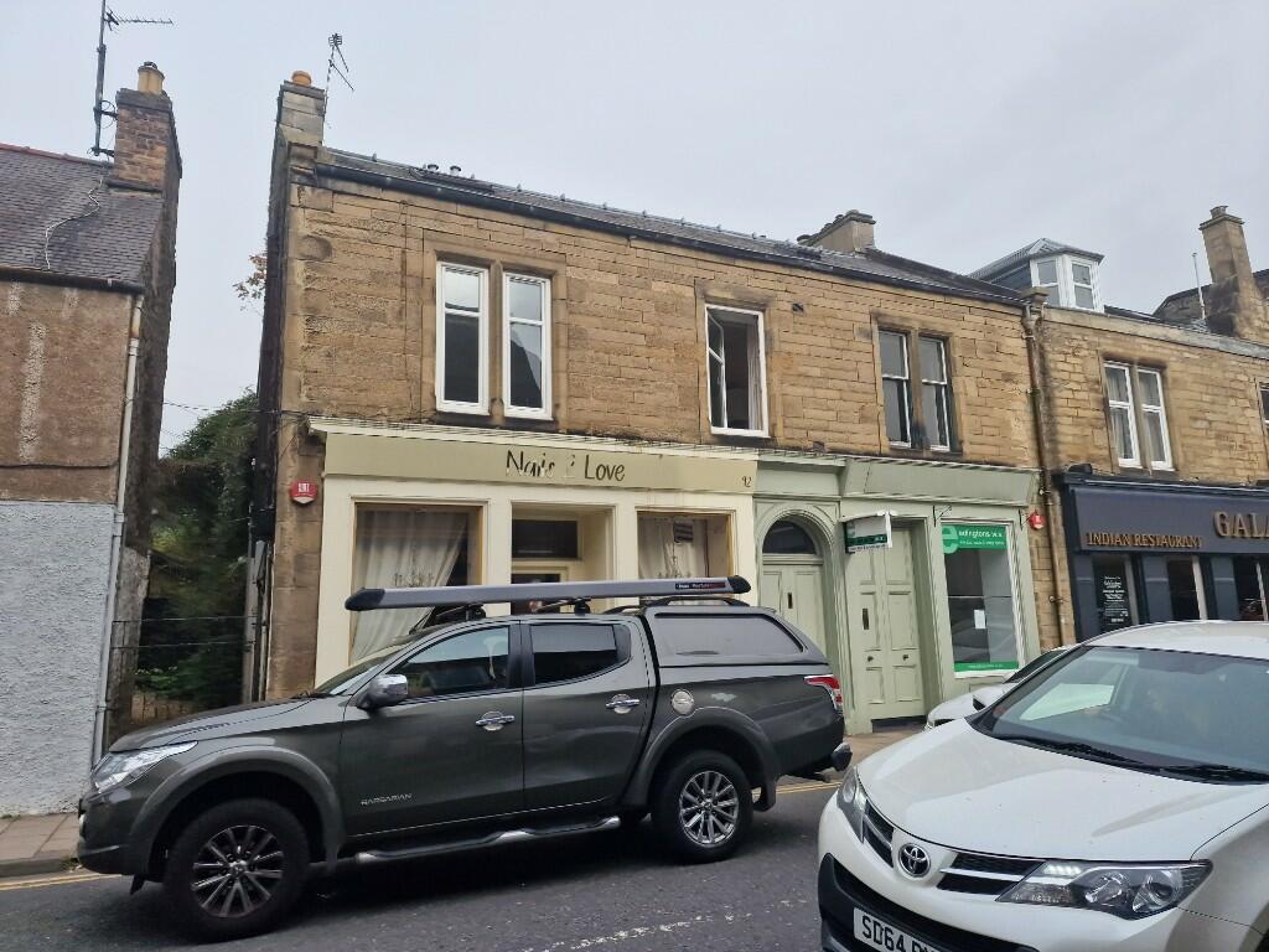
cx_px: 634
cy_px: 476
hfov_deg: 73.9
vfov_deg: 58.9
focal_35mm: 23
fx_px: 843
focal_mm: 6.4
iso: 50
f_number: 1.8
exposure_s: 1/578
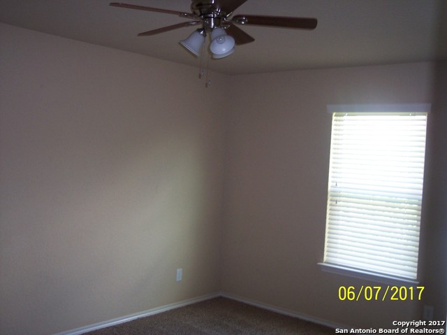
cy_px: 168
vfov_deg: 37.7
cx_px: 224
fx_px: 490
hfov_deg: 49.0
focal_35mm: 38
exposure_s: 1/30
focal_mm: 8
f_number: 2.8
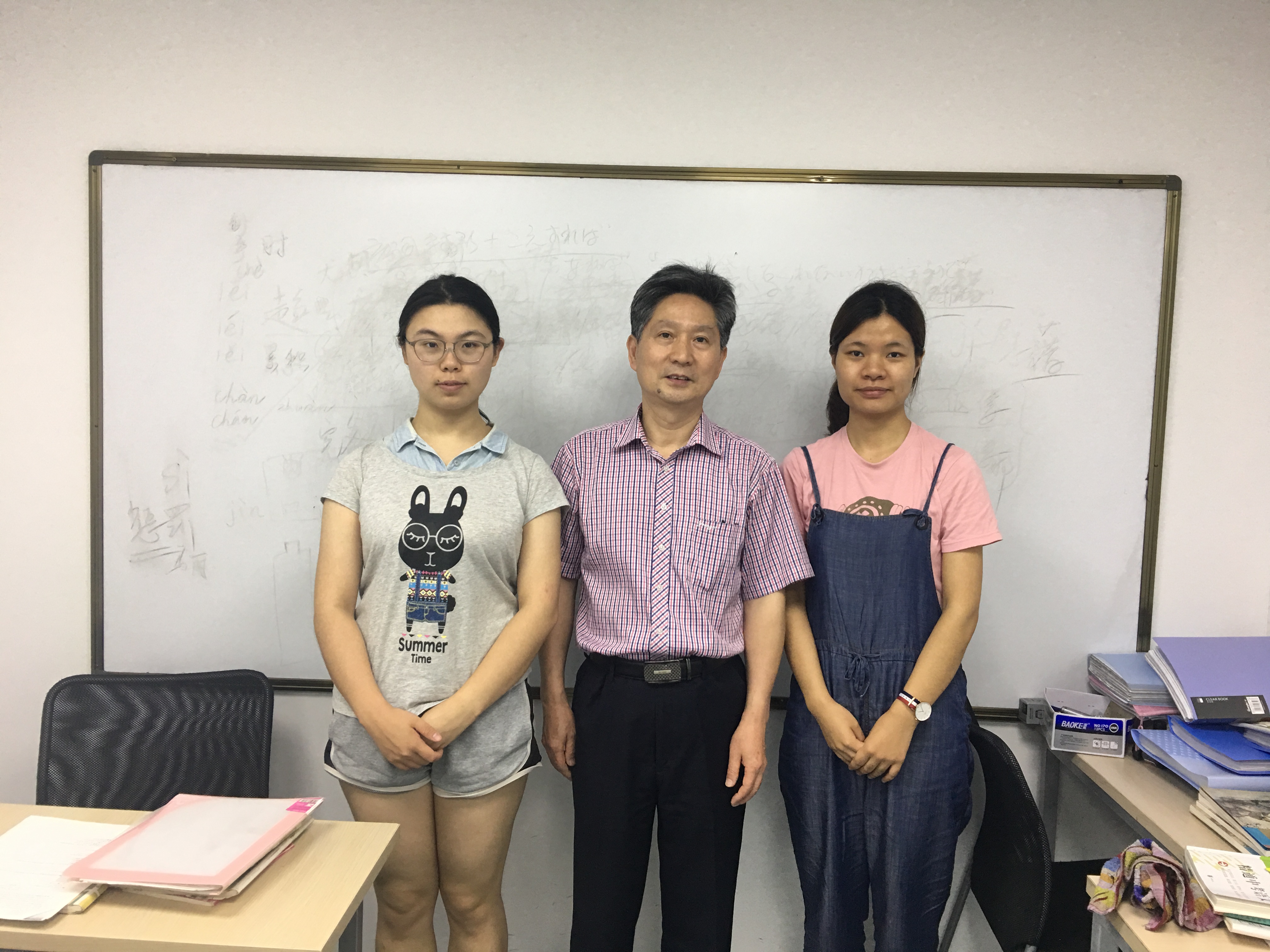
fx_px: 1064
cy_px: 476
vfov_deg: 48.2
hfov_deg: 61.7
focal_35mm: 29
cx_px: 635
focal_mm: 4.15
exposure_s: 1/33
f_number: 2.2
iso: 50
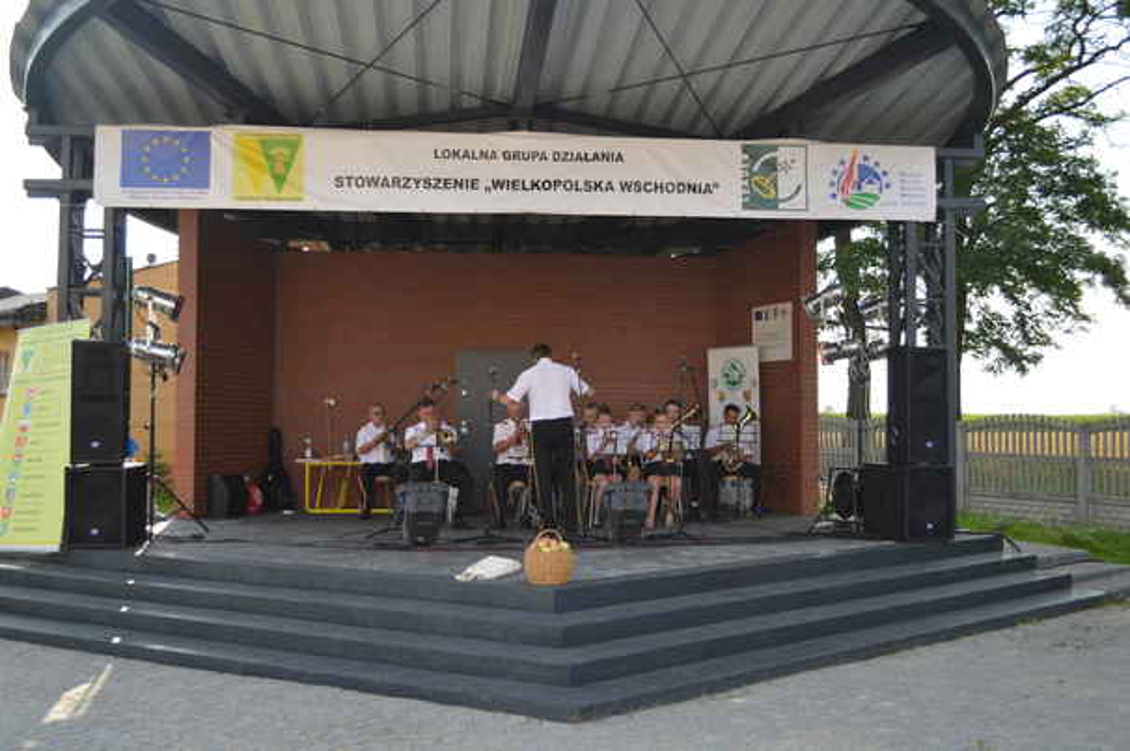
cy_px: 376
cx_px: 565
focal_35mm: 36
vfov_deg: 36.8
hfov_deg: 53.2
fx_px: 1129
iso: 100
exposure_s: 1/200
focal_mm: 24
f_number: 4.2
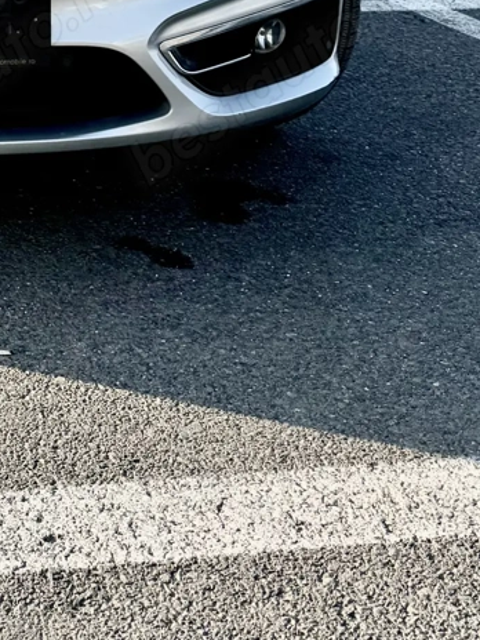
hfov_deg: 19.6
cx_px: -142
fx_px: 1276
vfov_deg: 24.5
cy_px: -200
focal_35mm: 69
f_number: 1.78
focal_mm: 6.76
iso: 80
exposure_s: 1/4975
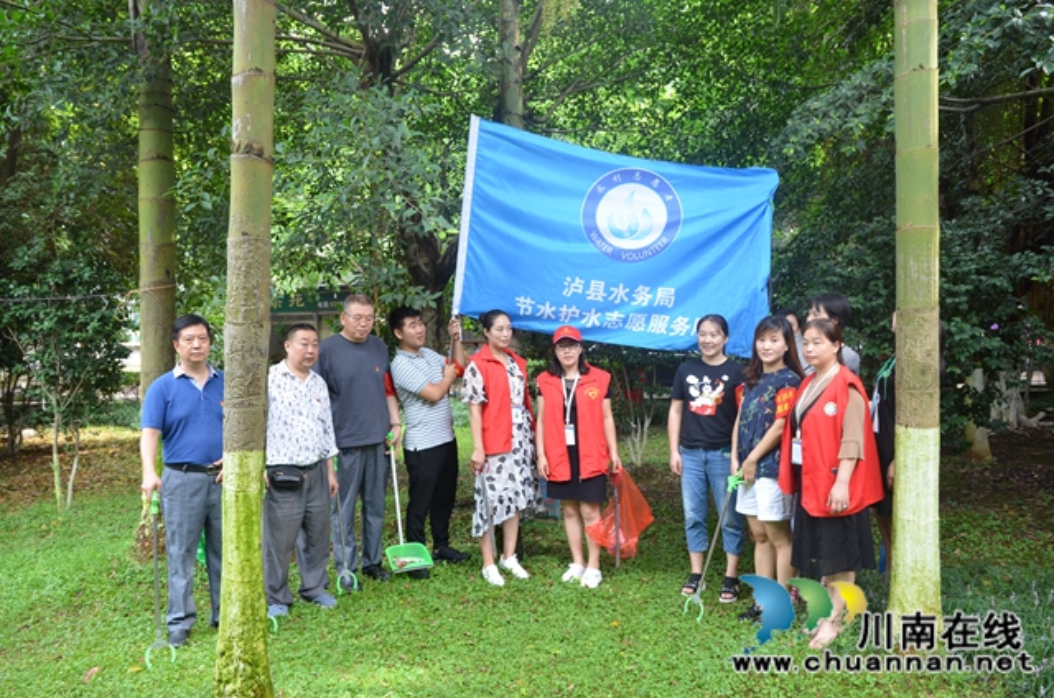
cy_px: 349
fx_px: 877
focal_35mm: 30
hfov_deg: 62.0
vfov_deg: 43.4
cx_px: 527
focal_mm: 20
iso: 400
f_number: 4.8
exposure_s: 1/90
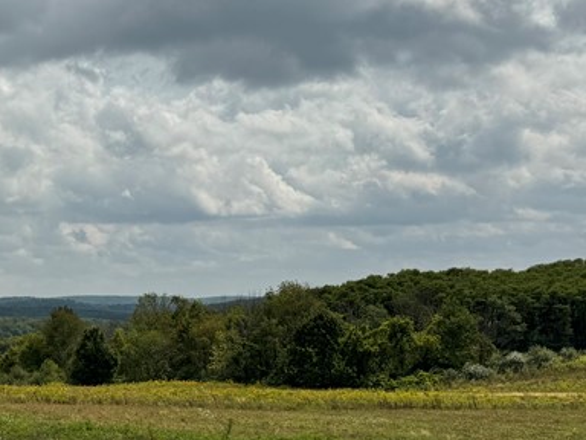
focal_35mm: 64
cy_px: 306
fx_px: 1083
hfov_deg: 26.9
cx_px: -110
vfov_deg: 22.8
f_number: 1.78
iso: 80
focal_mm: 6.76
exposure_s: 1/12346
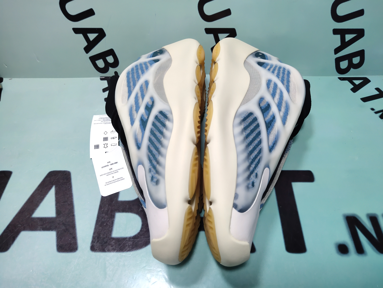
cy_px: 144
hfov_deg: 60.0
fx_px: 332
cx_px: 192
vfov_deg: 46.8
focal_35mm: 30
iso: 100
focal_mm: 4.35
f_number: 1.79
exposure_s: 1/100
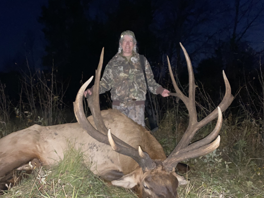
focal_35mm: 33
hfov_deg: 55.1
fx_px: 252
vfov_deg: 42.8
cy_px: 113
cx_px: 113
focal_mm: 4.25
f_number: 1.8
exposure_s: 1/4
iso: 640
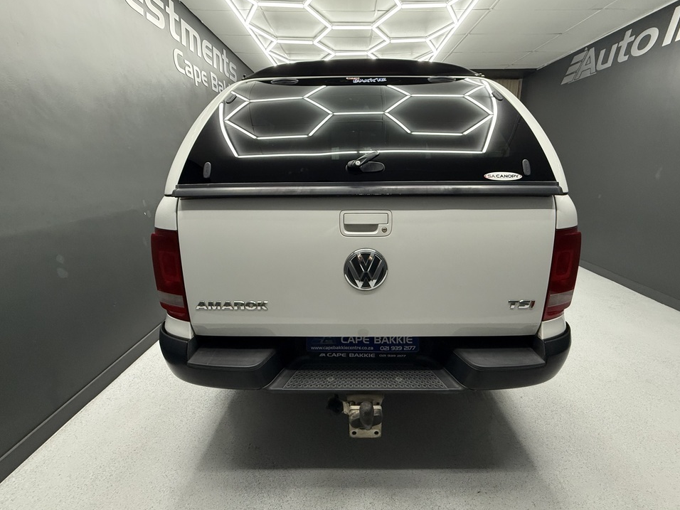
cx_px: 353
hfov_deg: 98.1
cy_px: 243
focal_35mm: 15
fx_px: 295
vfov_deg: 81.7
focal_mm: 2.22
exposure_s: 1/100
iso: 320
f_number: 2.2
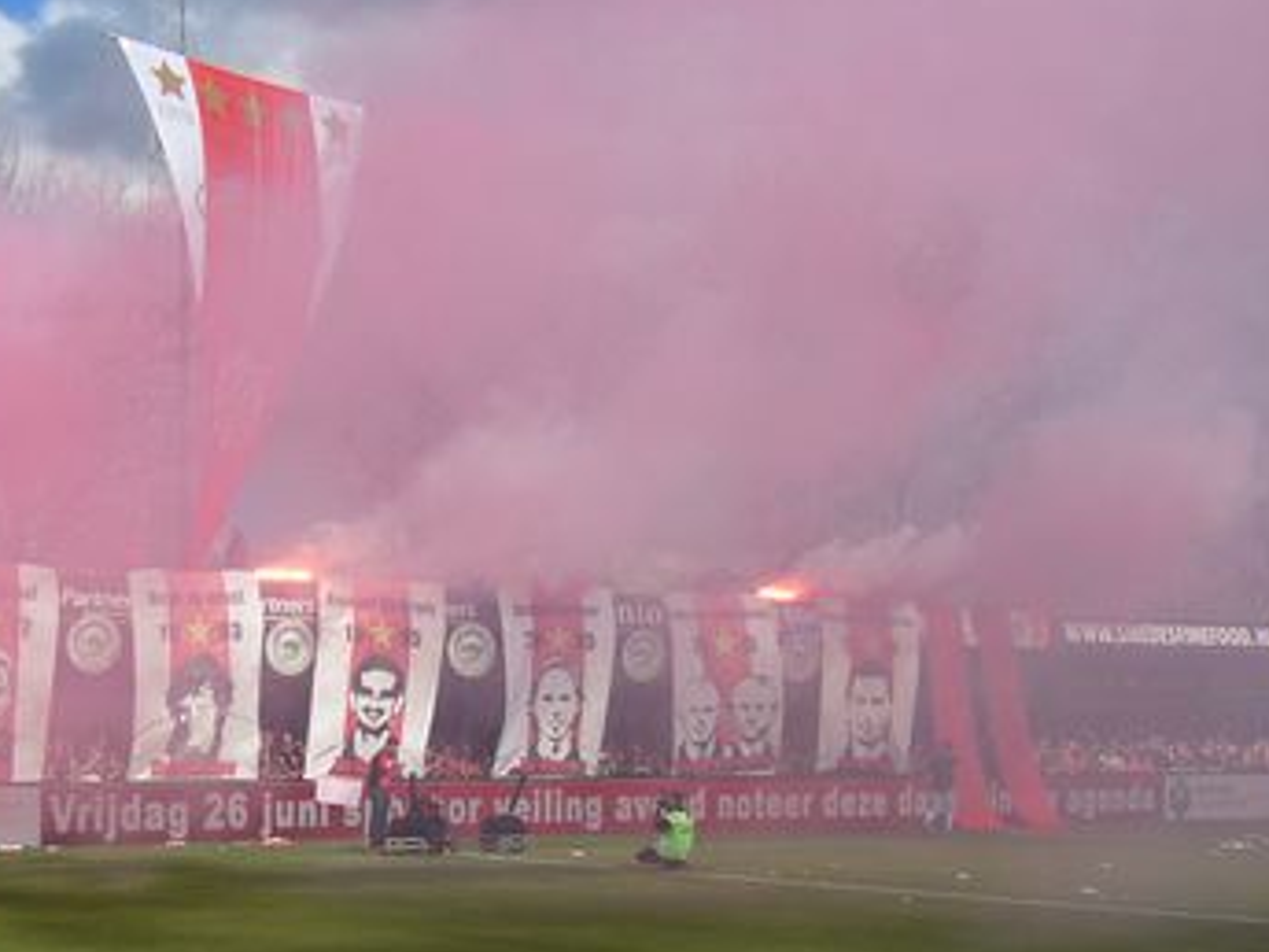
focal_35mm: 58
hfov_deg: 32.5
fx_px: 2126
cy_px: 648
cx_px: 291
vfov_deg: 25.1
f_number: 8
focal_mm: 5.8
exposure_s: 1/250
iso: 50
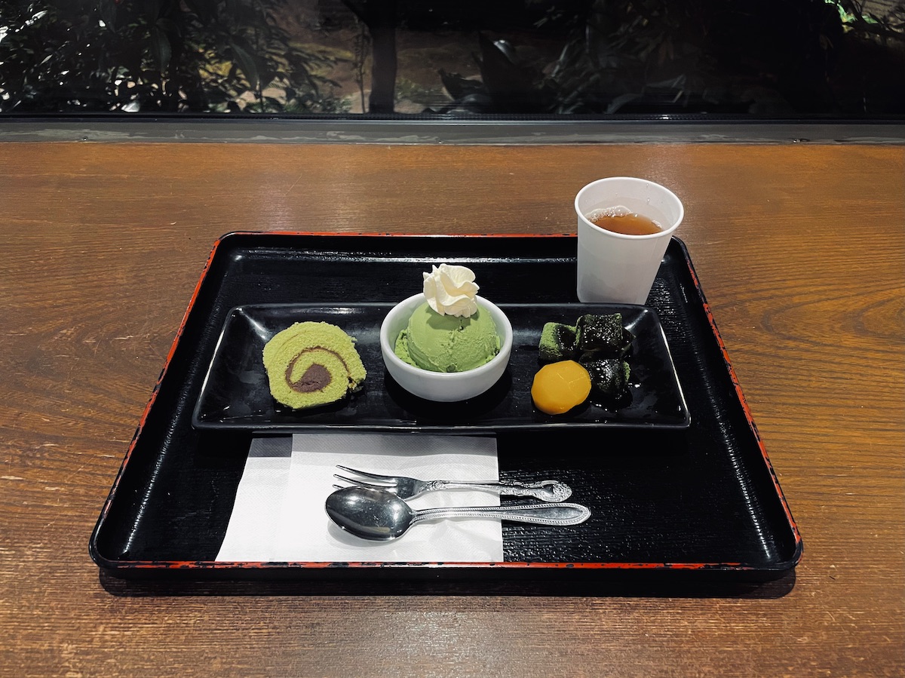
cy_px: 339
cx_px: 452
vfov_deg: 53.0
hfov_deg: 67.3
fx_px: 679
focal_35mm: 26
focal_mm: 4.2
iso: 640
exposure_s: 1/33
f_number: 1.6
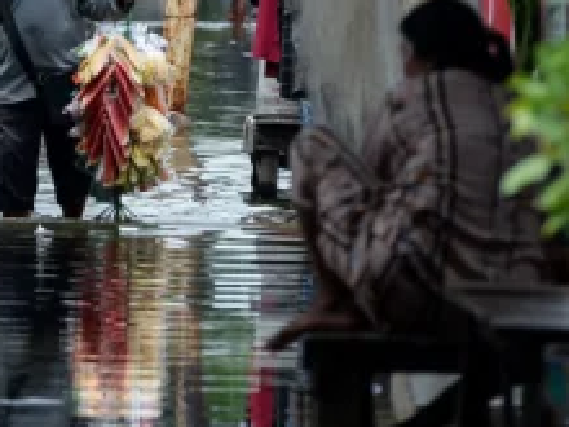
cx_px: -323
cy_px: 264
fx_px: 12345
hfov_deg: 2.6
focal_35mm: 751
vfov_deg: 2.0
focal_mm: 200
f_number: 5
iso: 200
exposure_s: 1/800
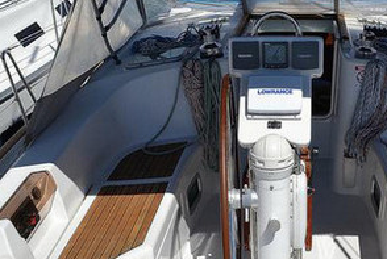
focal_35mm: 57
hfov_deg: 34.2
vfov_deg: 23.9
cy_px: 133
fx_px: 614
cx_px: 297
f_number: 8
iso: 100
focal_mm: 18
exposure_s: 1/500
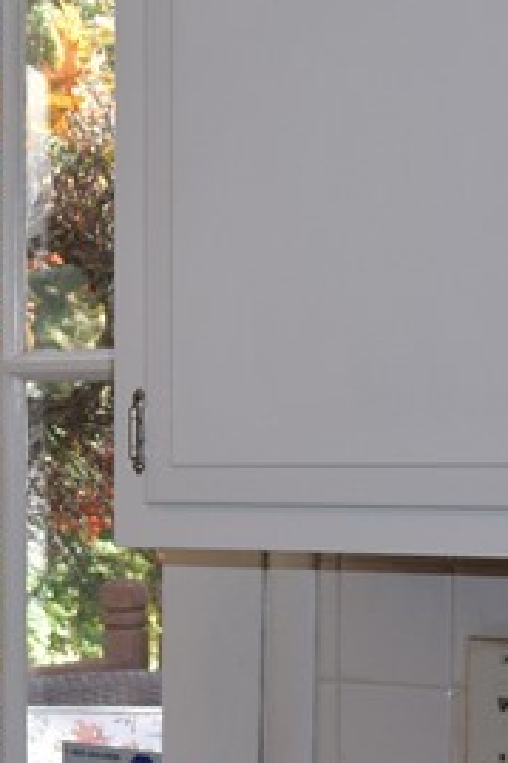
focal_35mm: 109
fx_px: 2310
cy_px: 730
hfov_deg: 11.0
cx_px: -612
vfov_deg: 18.4
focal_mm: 18
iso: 500
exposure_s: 1/125
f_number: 5.6
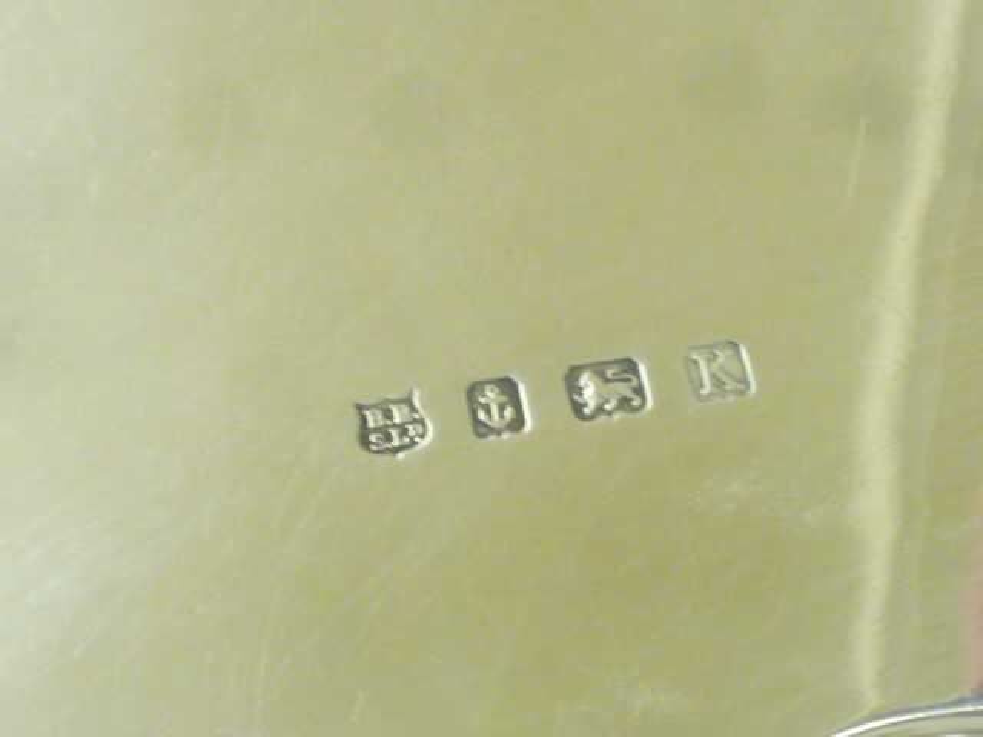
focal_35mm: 193
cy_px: 368
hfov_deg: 10.2
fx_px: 5481
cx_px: 492
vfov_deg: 7.7
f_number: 5.7
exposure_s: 1/25
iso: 400
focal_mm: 17.5
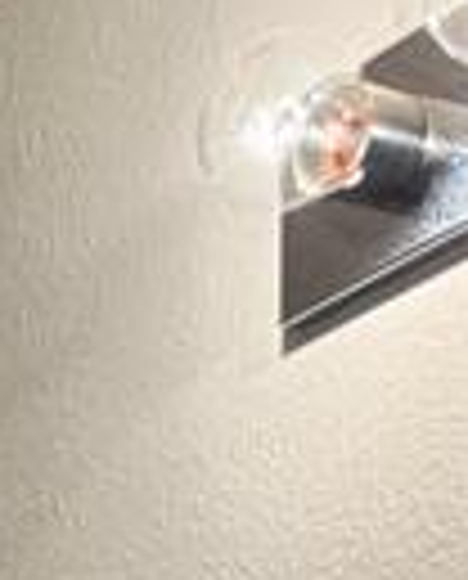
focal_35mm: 139
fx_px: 2395
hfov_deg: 9.9
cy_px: 1641
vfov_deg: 10.5
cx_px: -630
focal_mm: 6.76
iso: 200
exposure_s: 1/148
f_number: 1.78
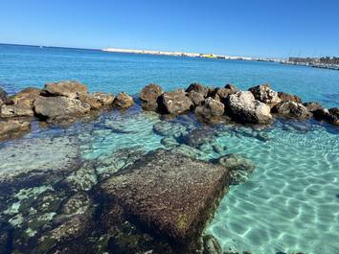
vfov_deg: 68.6
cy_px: 127
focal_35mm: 19
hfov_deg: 84.0
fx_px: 186
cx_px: 198
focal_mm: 2.22
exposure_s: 1/1198
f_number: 2.2
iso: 40
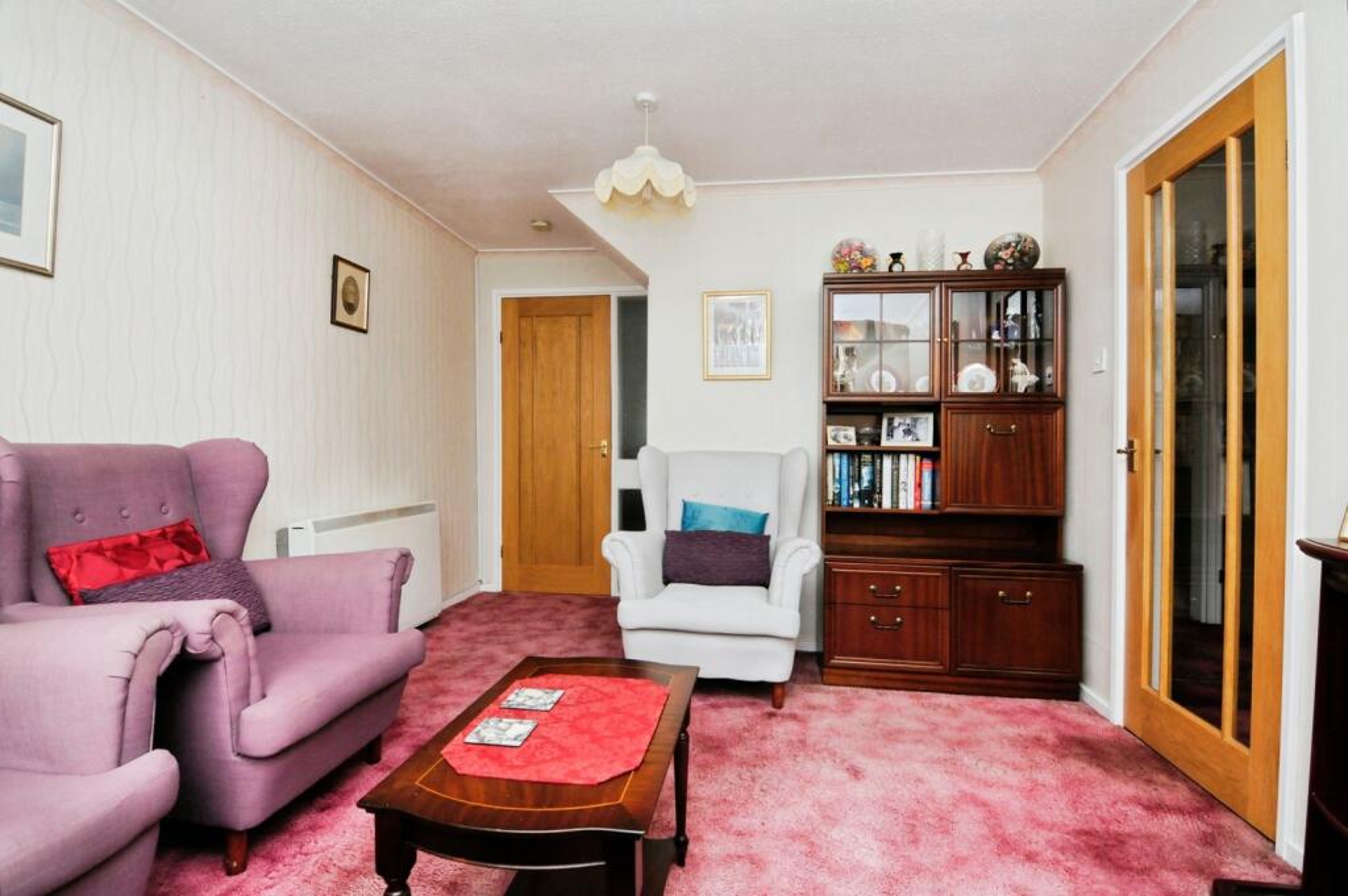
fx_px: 617
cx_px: 674
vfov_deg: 72.0
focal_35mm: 16
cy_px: 448
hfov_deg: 95.0
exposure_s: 1/60
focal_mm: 11
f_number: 6.3
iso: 1000
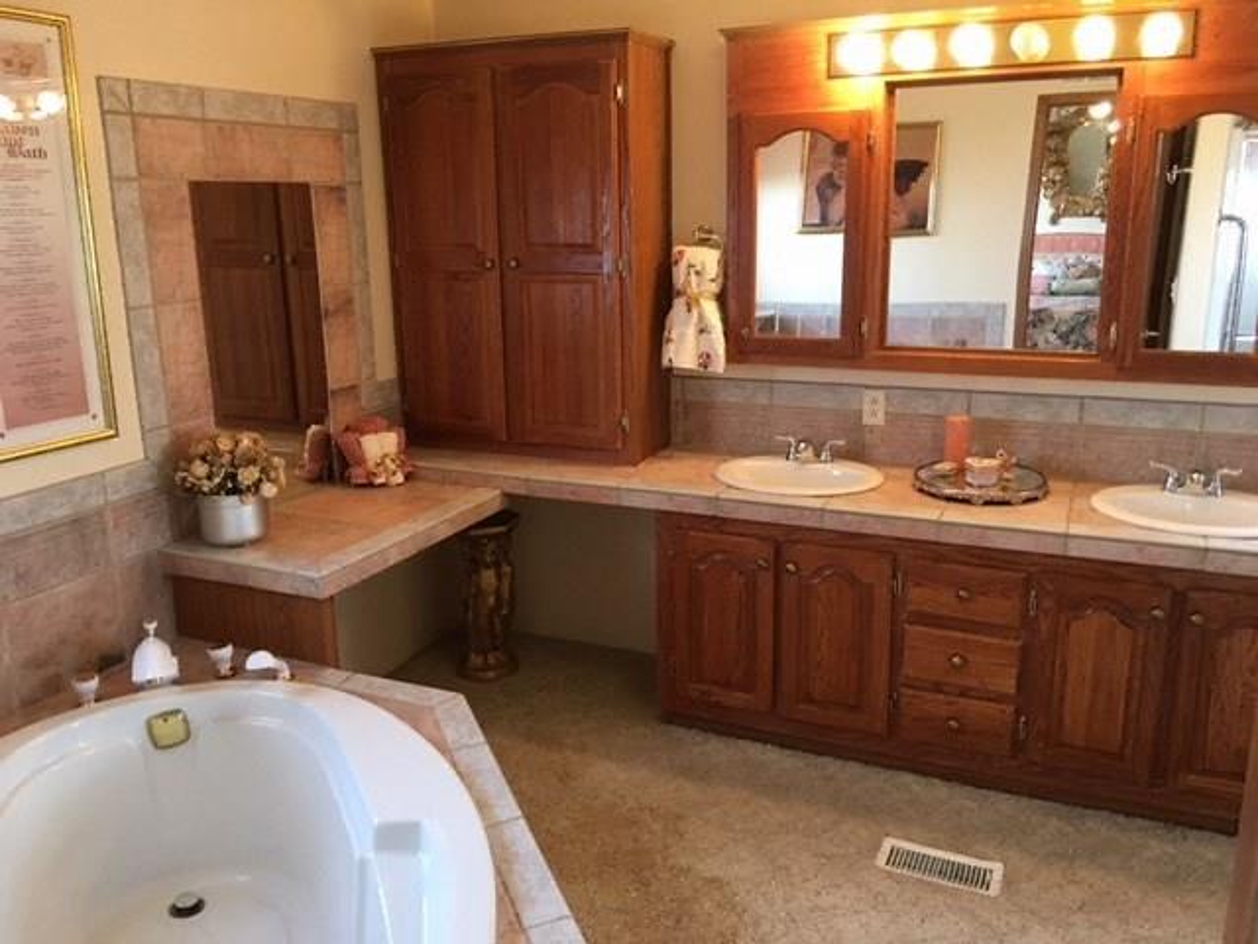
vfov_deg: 48.2
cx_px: 629
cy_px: 472
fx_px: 1054
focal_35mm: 29
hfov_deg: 61.7
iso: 64
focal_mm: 4.15
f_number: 2.2
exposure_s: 1/15
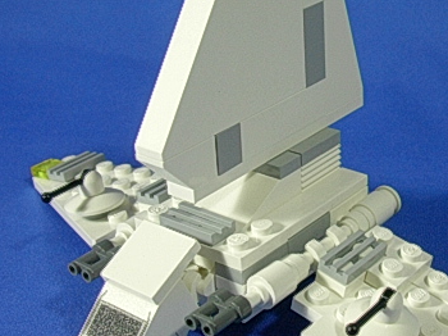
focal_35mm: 75
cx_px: 305
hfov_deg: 25.8
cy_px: 142
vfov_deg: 19.6
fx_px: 970
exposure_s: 1/19
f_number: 2.8
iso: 70
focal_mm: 6.2
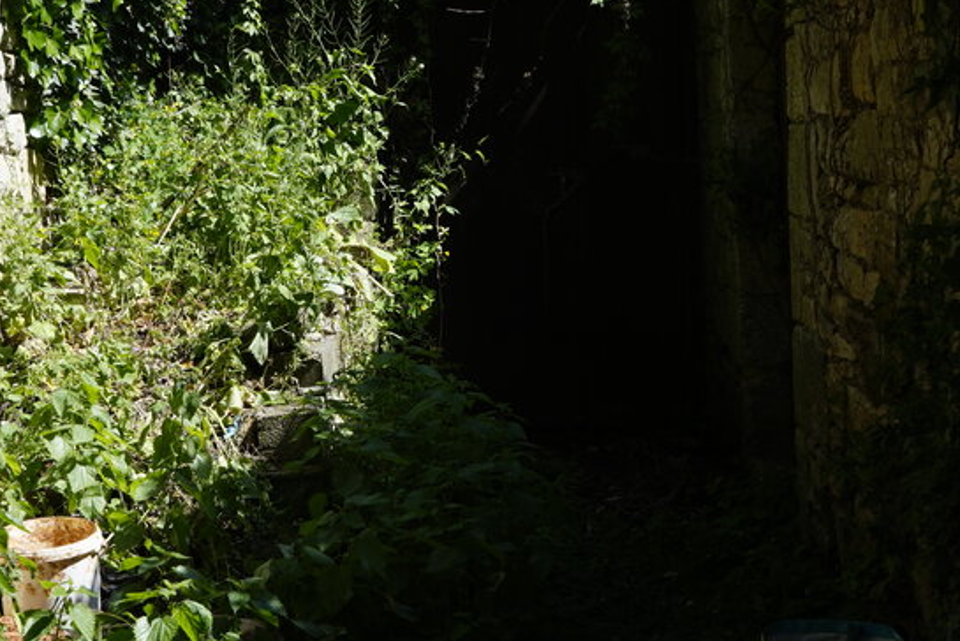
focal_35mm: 77
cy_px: 345
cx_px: 410
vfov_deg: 17.7
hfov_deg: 26.3
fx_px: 2054
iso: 100
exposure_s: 1/80
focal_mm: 35
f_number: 11
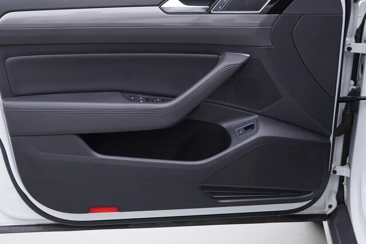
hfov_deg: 43.3
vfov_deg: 29.8
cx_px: 138
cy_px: 98
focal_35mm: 45
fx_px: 457
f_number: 3.2
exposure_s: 1/50
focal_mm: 24
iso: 125
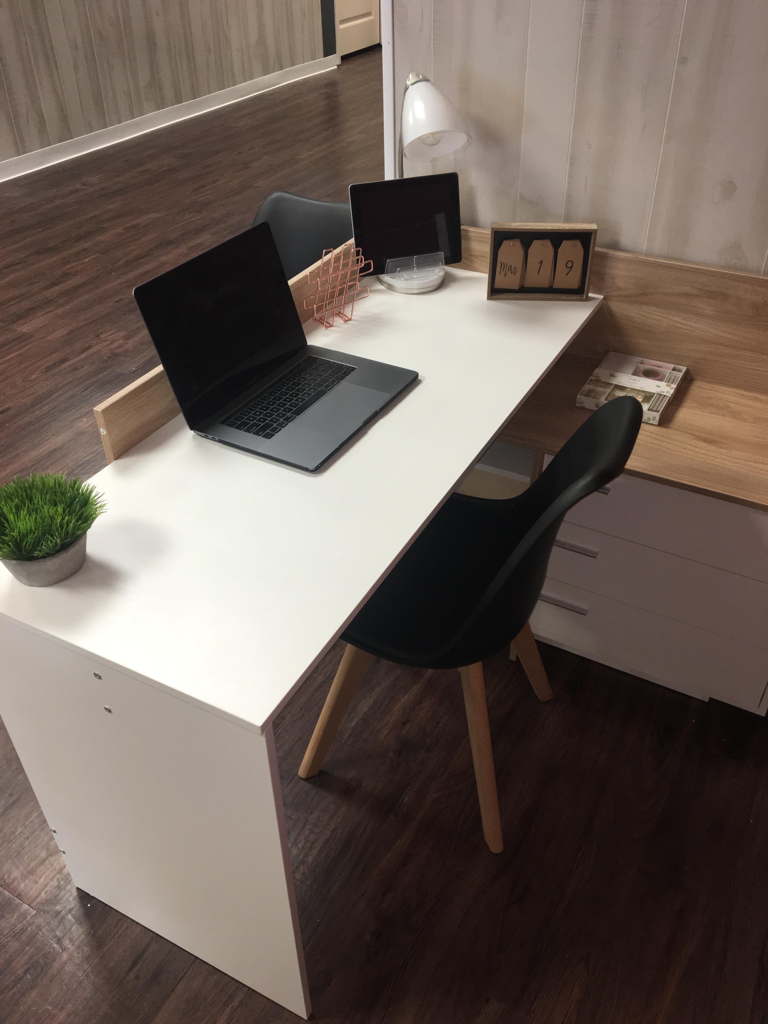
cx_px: 384
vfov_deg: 61.7
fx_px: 858
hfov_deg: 48.2
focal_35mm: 29
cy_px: 512
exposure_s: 1/30
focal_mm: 4.15
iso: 40
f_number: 2.2
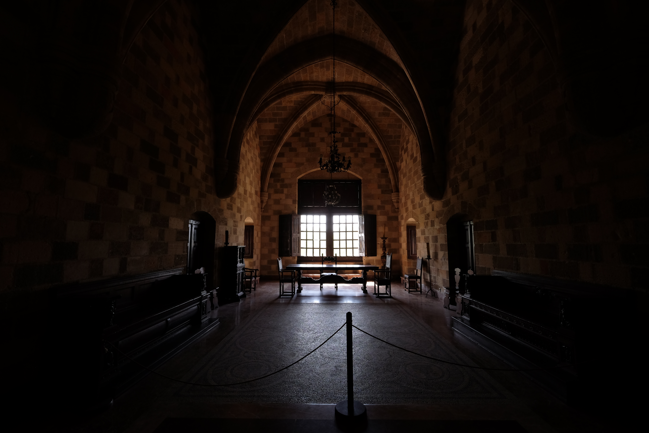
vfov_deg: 77.3
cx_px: 324
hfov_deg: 100.4
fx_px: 270
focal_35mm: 15
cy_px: 216
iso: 640
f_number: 6.4
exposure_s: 1/60
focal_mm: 10
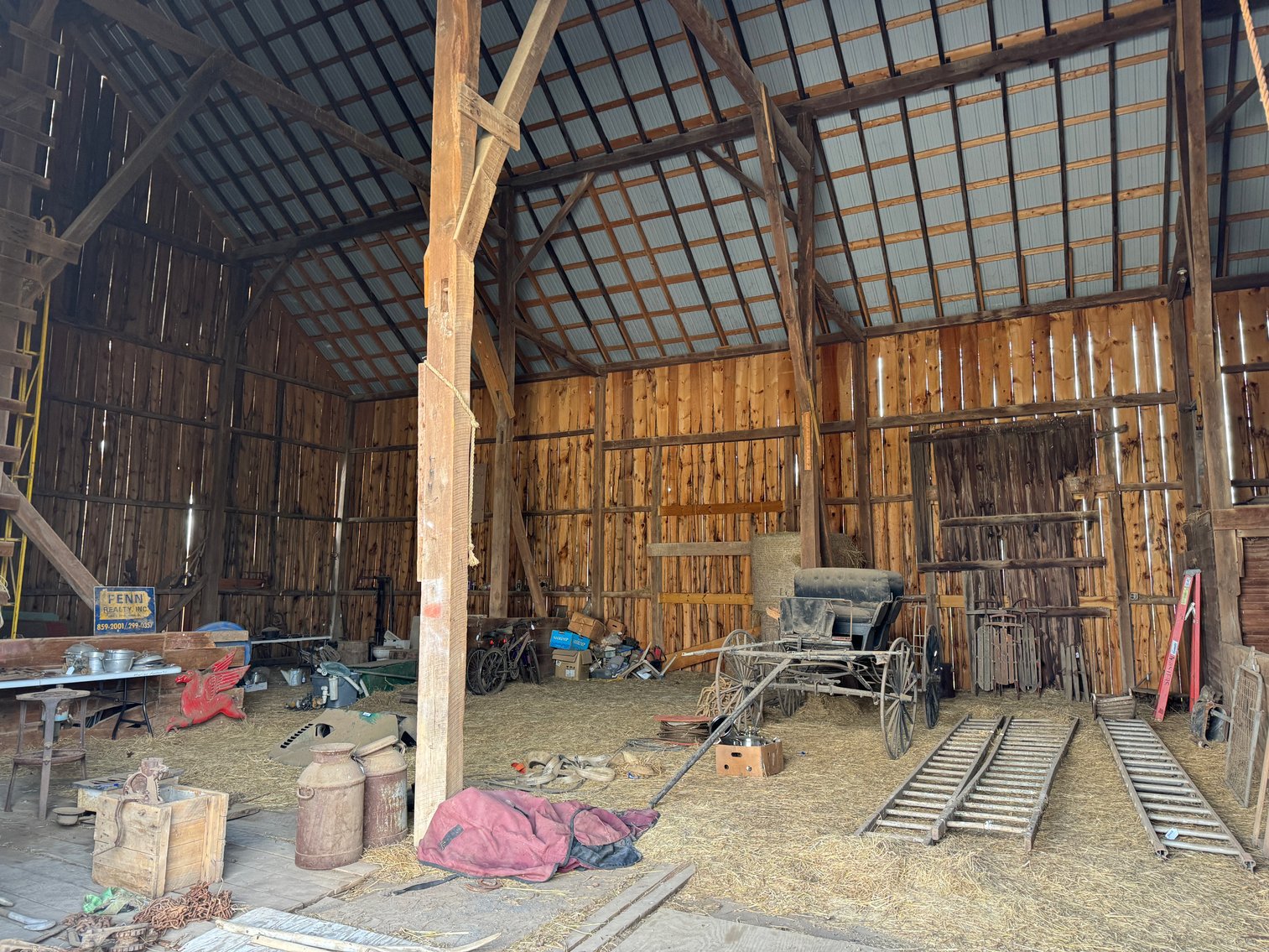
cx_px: 634
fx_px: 880
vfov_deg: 56.8
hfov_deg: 71.6
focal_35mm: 24
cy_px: 476
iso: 200
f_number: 1.78
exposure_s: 1/121
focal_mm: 6.86
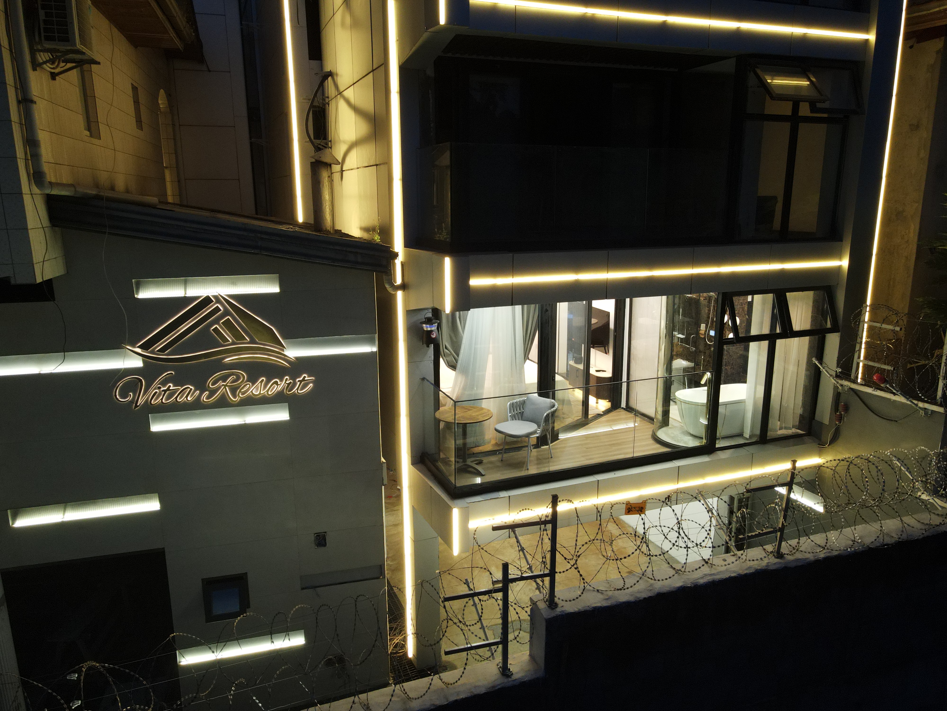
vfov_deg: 56.8
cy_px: 356
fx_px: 657
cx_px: 474
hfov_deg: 71.6
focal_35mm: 24
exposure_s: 1/8
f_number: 2.8
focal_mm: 4.5
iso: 630
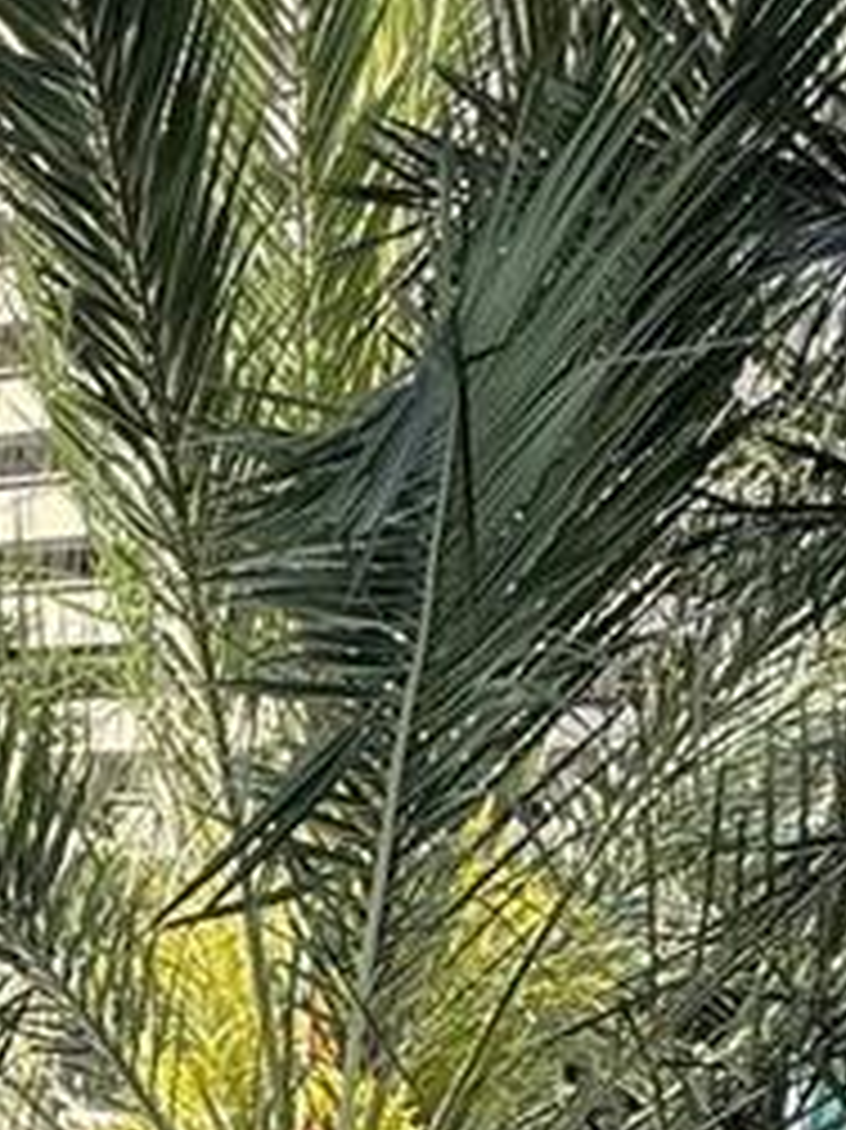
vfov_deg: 25.9
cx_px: -549
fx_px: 2185
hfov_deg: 18.5
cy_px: 1364
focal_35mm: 67
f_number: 2.2
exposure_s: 1/433
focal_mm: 2.22
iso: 64
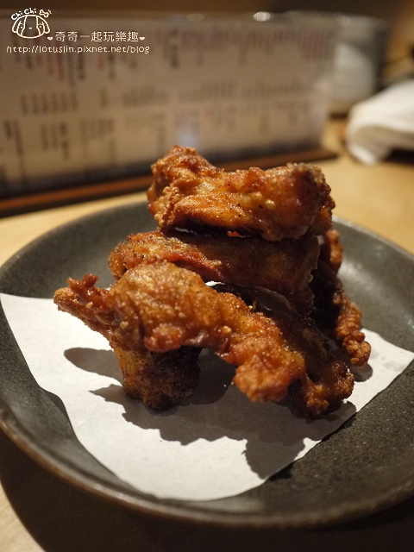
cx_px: 207
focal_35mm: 28
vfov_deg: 63.4
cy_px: 276
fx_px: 446
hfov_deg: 49.7
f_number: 2.5
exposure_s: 1/50
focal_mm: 14
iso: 800
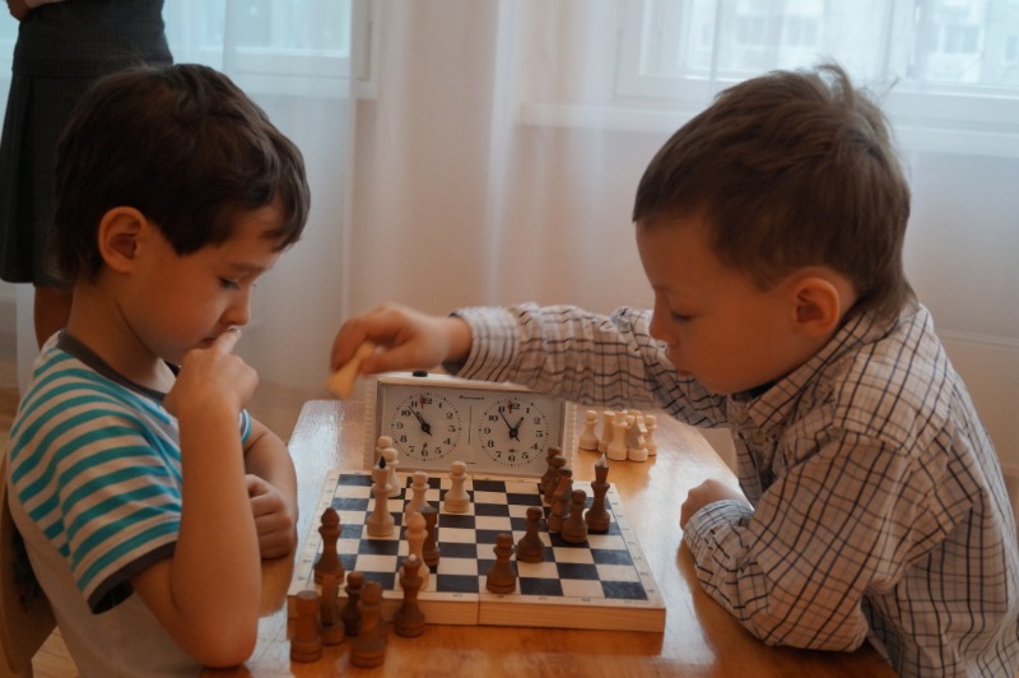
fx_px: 1103
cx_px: 510
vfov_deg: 34.2
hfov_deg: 49.6
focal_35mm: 39
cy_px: 339
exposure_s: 1/160
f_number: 4
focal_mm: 26
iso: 640
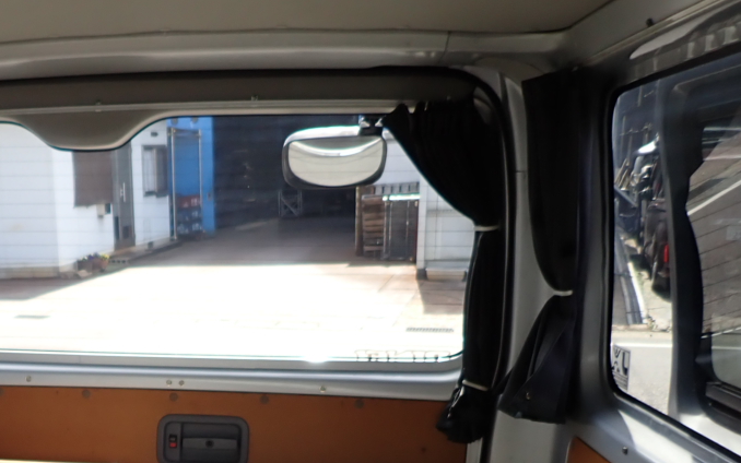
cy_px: 520
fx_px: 1010
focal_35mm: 50
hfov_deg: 37.3
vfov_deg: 24.0
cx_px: 57
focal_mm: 4.5
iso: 100
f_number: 2
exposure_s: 1/160
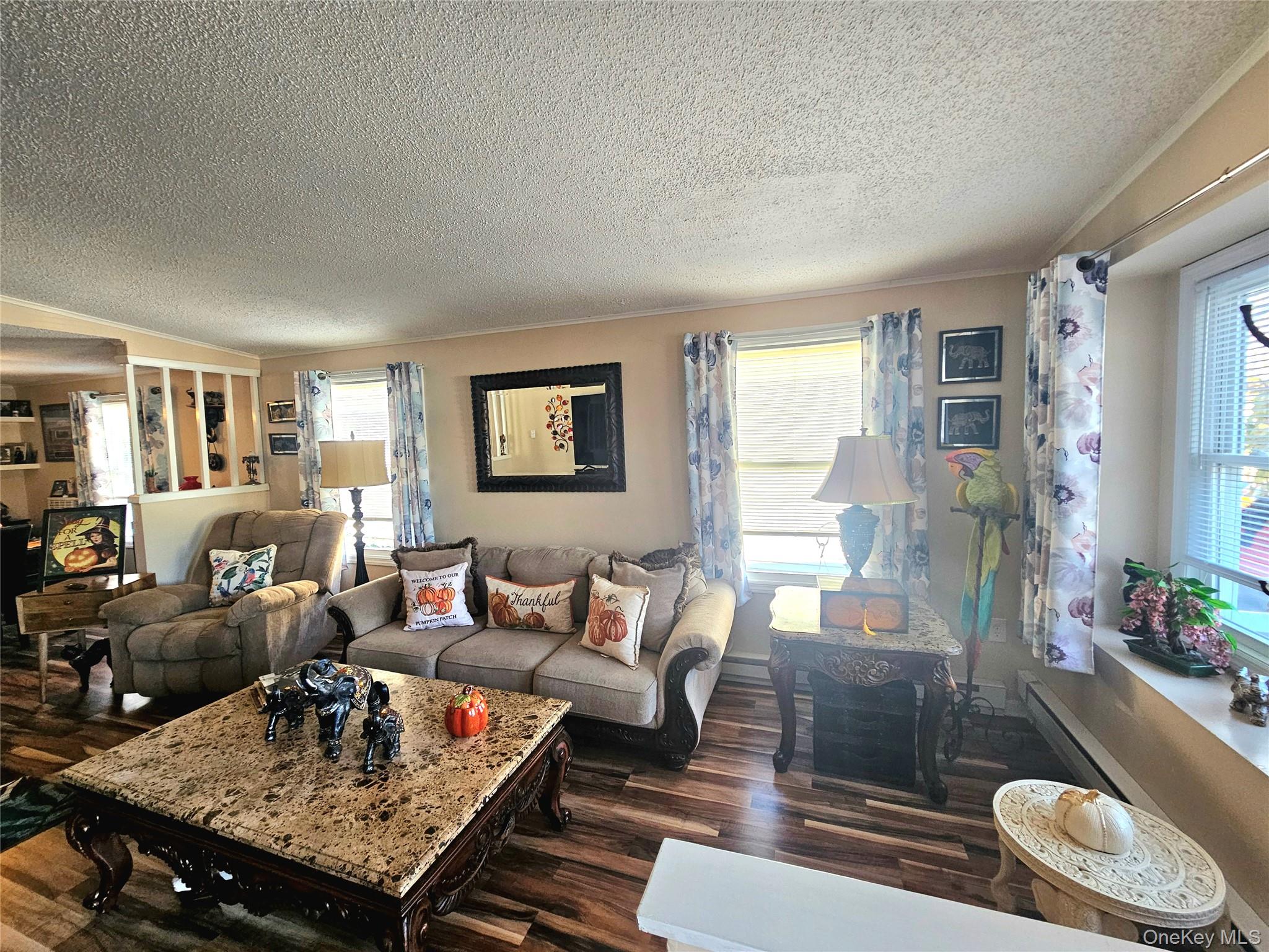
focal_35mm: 13
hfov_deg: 106.2
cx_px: 634
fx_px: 477
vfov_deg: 89.9
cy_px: 476
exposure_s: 1/60.2
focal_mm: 2.2
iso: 160
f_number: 2.2
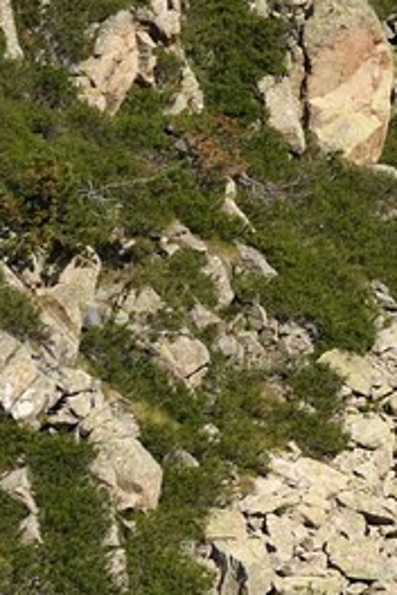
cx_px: 1656
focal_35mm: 188
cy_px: -197
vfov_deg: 10.7
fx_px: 3110
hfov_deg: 6.0
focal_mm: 31
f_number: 11
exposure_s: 1/400
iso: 200
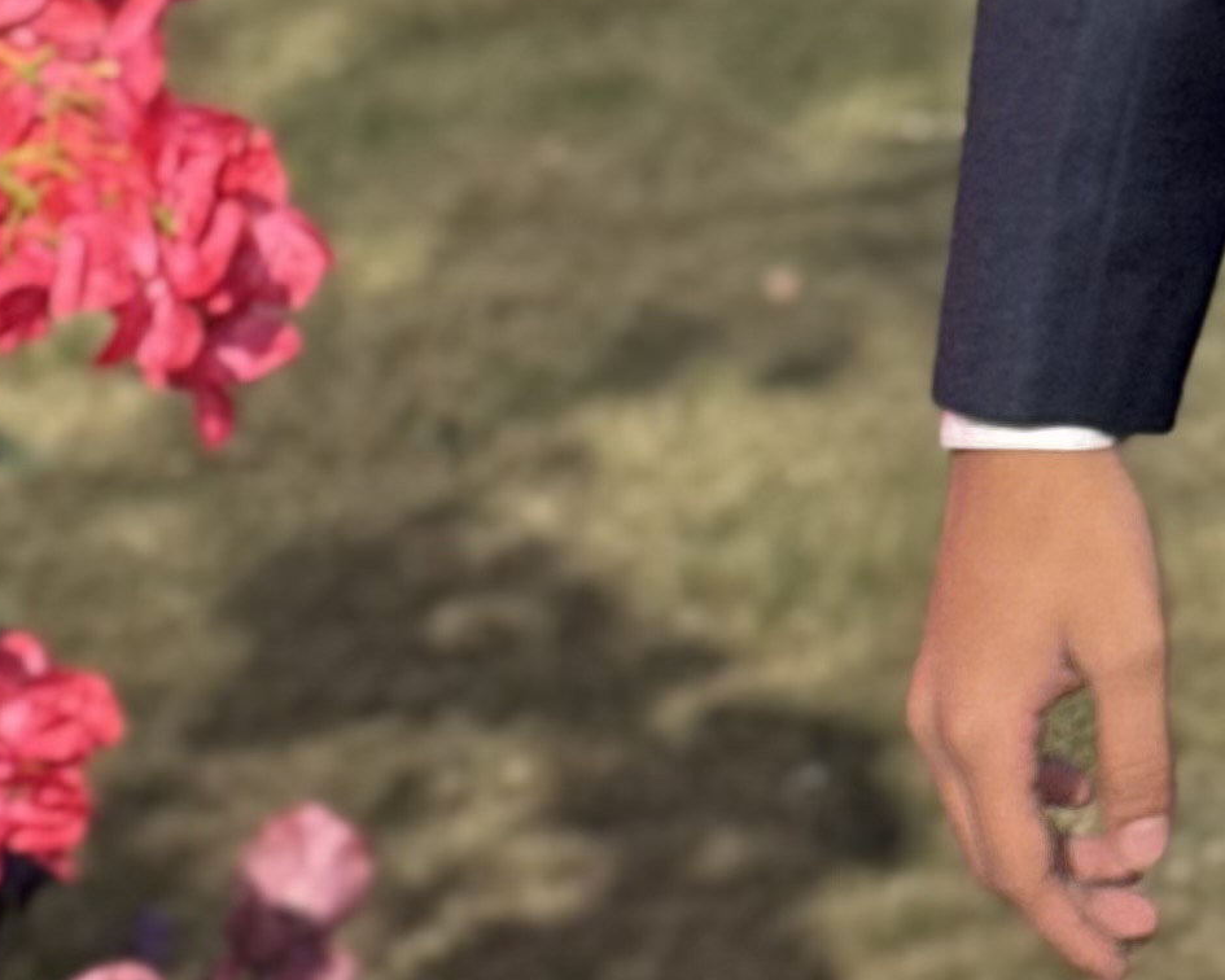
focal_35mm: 200
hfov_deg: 9.4
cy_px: -1333
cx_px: 1858
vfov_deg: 7.3
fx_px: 7251
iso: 100
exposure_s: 1/51
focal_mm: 6.76
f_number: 1.78
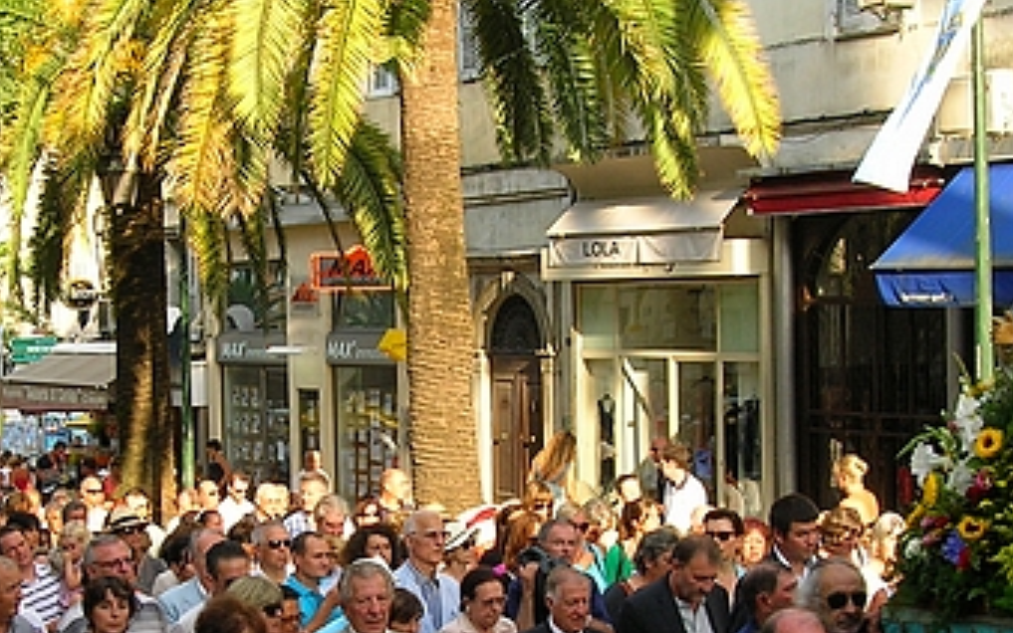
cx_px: 391
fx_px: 2319
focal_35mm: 84
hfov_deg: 24.6
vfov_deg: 15.5
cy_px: 467
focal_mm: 7
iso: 50
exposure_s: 1/55.6
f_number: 5.2
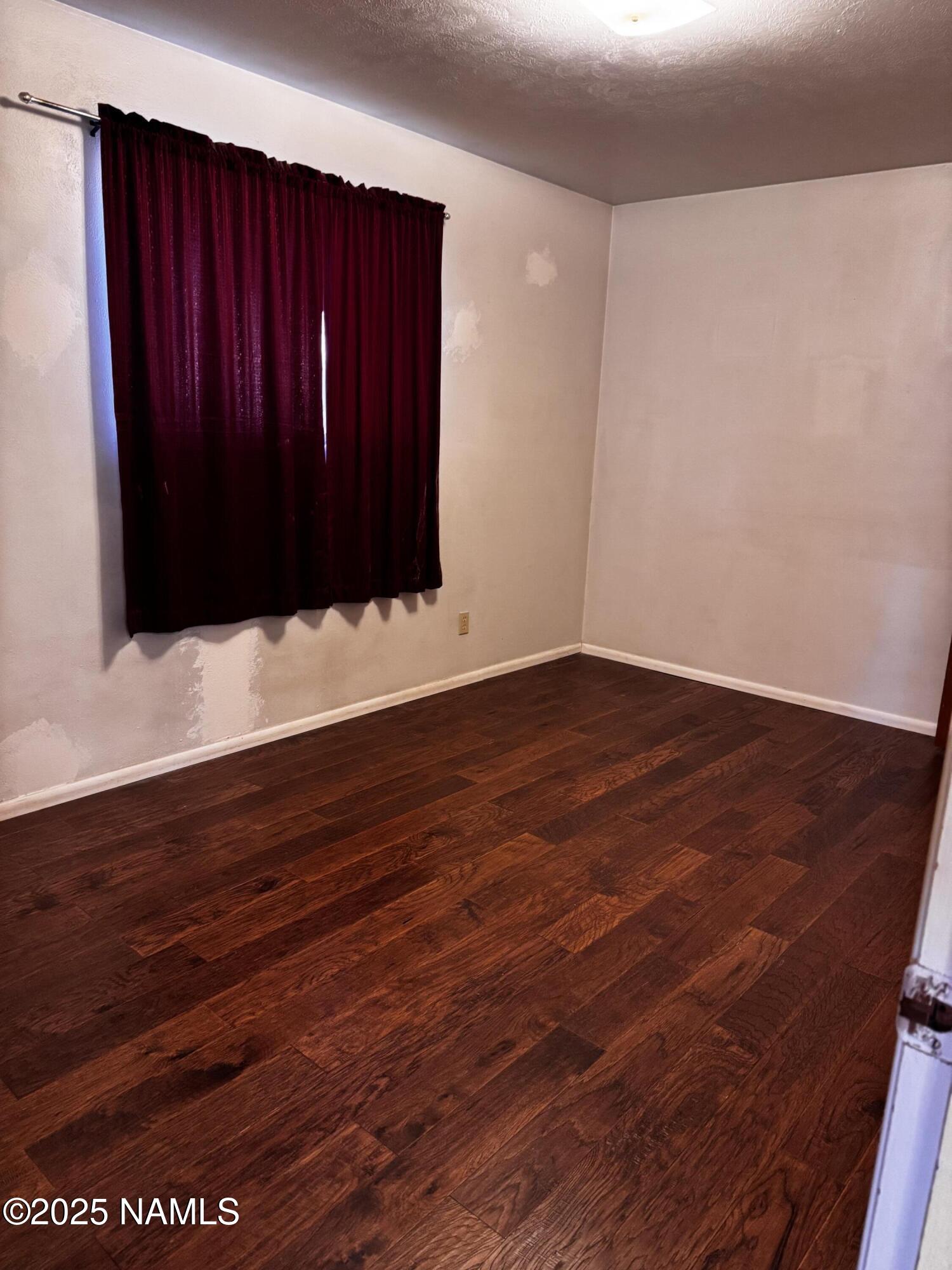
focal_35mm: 24
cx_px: 476
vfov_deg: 71.6
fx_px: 880
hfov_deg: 56.8
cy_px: 635
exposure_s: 1/60
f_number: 1.78
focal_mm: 6.76
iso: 640
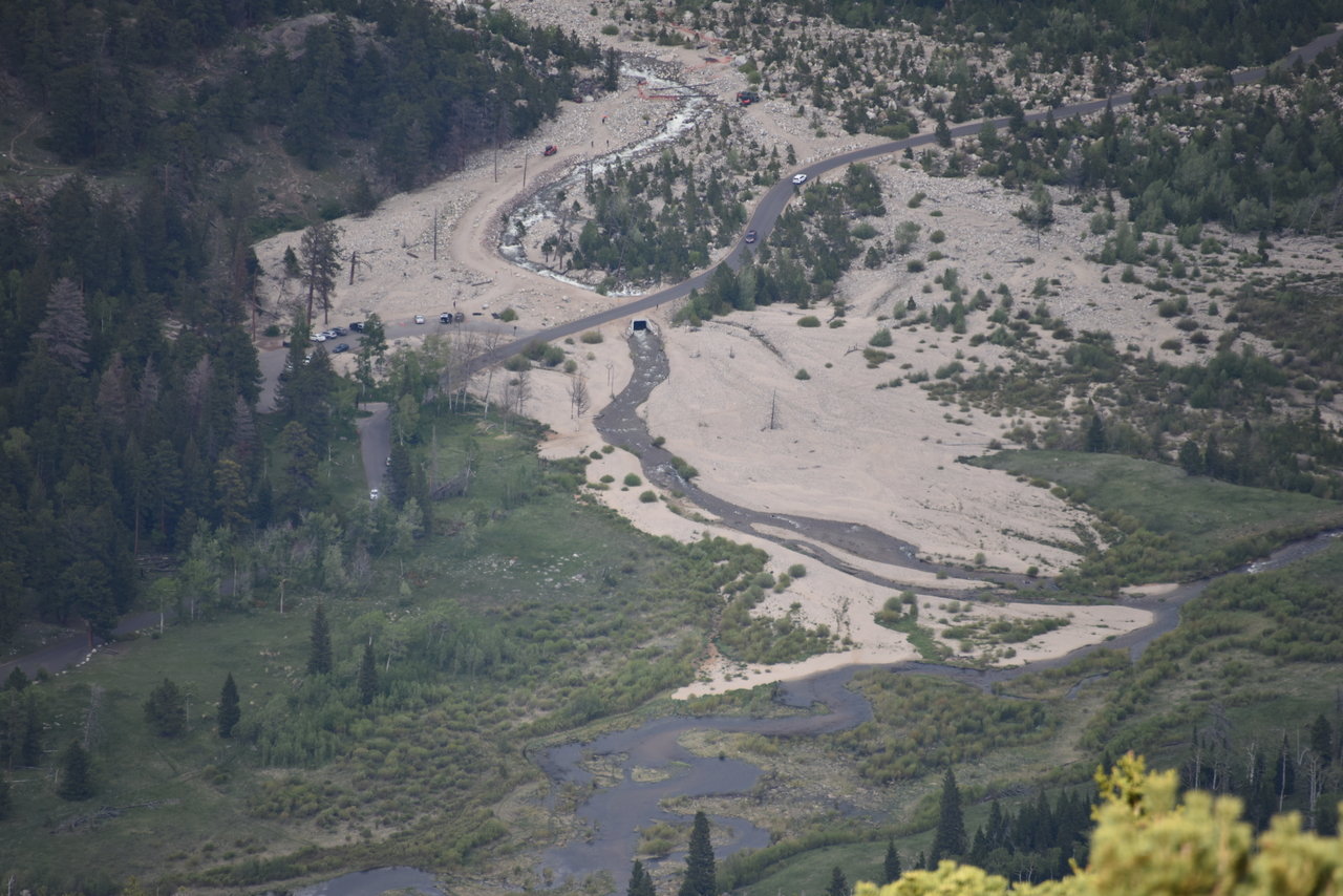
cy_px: 448
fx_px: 11193
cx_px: 672
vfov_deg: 4.6
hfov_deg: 6.9
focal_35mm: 300
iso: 220
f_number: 5.6
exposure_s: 1/640
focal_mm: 300
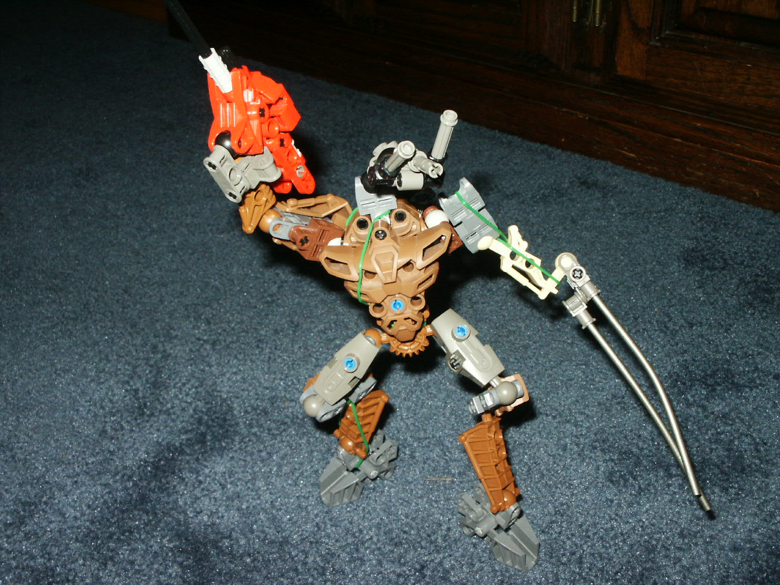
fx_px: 1037
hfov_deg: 41.2
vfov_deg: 31.5
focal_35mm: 46
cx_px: 390
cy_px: 292
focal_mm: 9.61
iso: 200
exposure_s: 1/45
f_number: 8
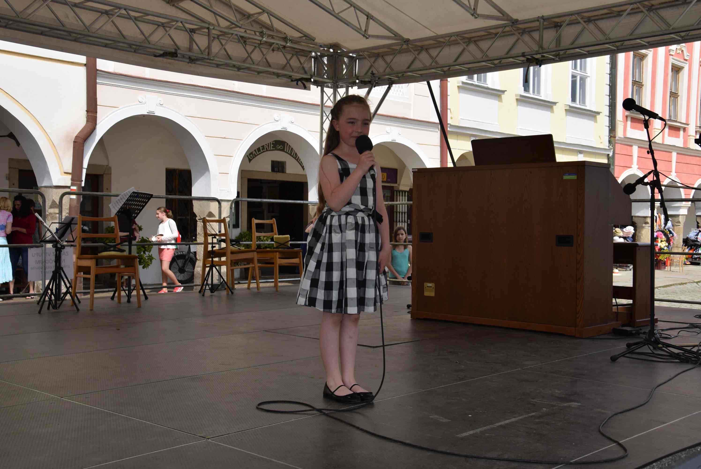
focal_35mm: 42
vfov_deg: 31.9
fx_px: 818
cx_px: 350
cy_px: 234
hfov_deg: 46.4
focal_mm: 28
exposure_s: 1/200
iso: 100
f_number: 9
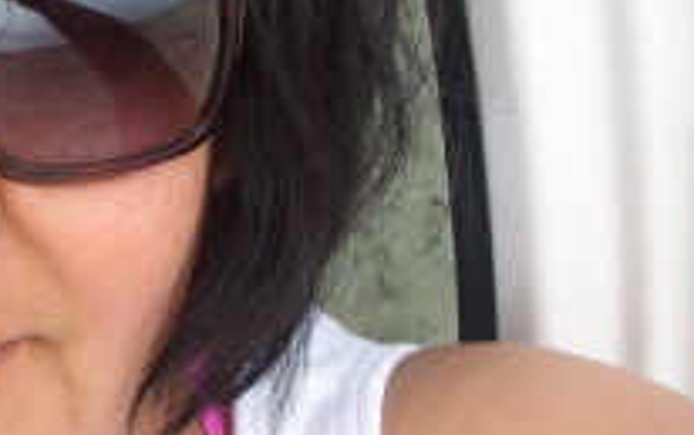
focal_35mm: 88
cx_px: -44
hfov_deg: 22.4
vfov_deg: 14.9
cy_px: 180
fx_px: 1665
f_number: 4
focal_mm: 7.8
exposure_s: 1/296
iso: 50
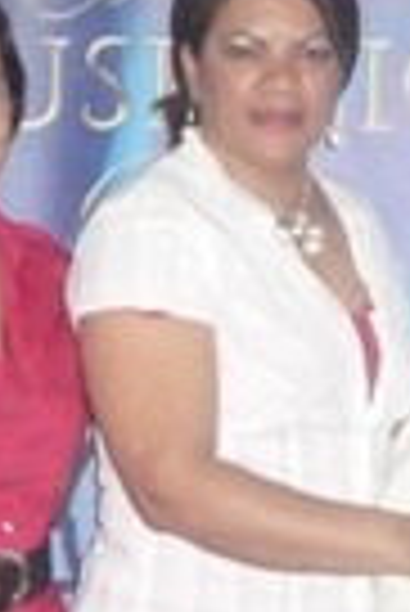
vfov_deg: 12.3
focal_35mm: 166
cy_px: 522
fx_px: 2828
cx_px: 122
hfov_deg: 8.3
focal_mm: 5.6
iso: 1000
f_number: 3.6
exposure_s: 1/30
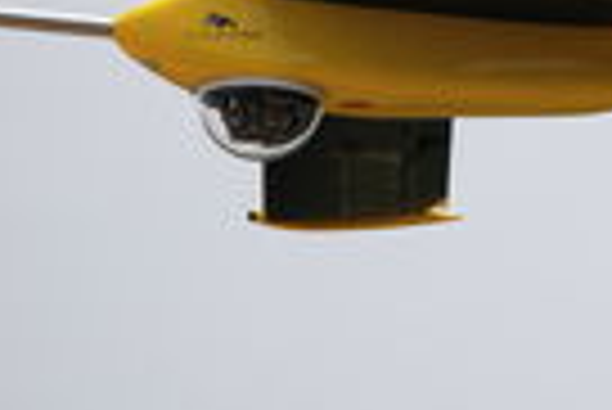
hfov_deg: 2.3
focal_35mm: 914
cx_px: 754
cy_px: 99
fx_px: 15554
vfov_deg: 1.5
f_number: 7.1
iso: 400
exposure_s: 1/2000
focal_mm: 200
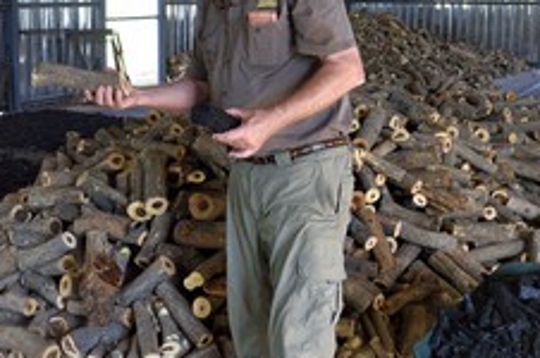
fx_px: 809
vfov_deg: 25.0
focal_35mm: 54
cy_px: 155
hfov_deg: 36.6
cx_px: 182
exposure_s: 1/100
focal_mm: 29
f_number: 7.1
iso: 800
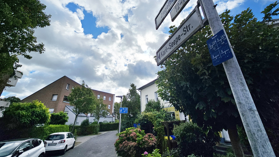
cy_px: 61
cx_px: 146
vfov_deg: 69.6
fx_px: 111
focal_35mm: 15
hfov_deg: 102.9
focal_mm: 2.2
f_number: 2.2
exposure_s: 1/4654
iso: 50
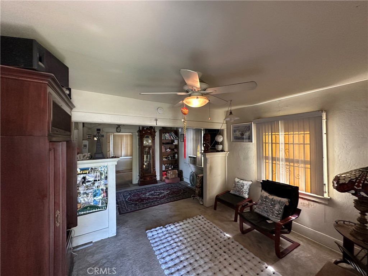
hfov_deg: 102.1
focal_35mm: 14
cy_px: 138
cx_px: 184
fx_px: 149
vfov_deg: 85.7
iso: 400
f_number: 2.2
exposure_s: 1/60
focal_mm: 2.22
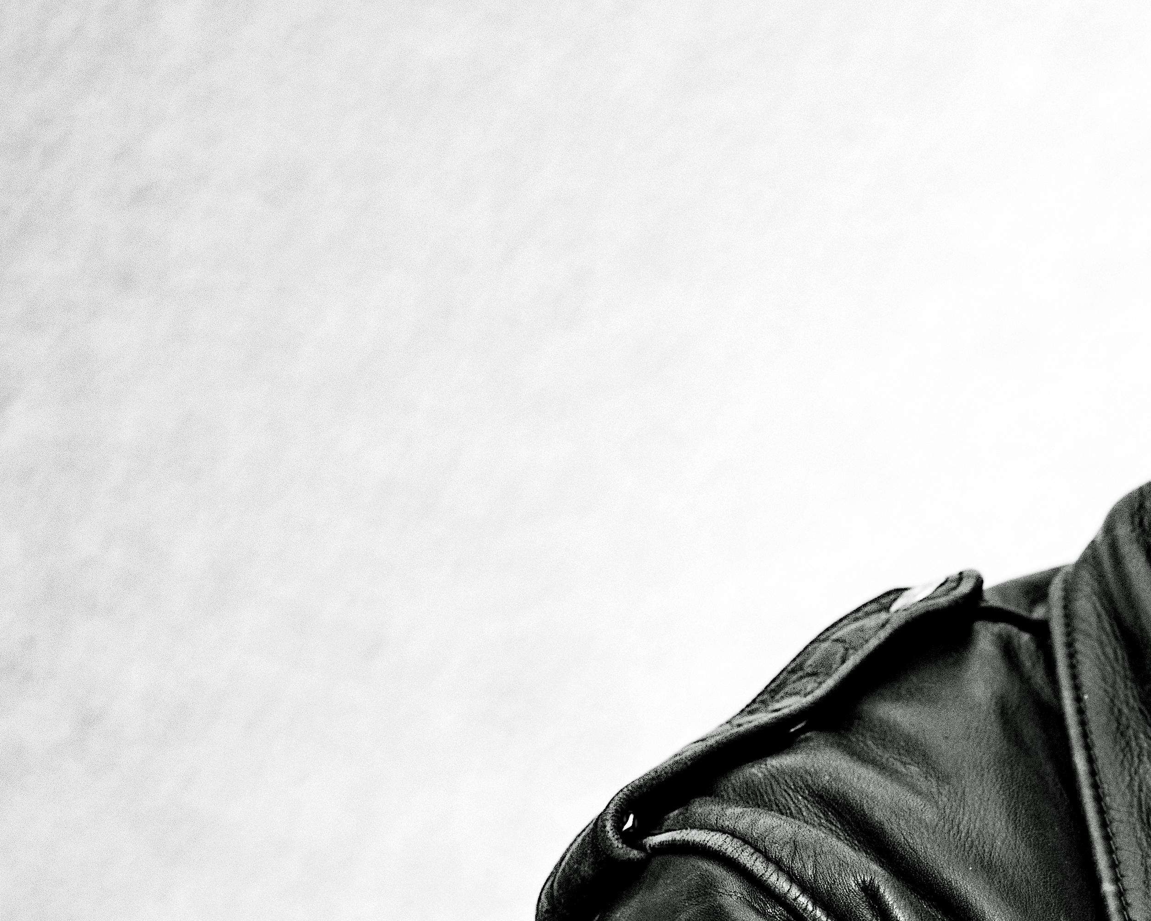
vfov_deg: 2.8
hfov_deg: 3.5
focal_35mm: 557
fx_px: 18974
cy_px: 740
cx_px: 1618
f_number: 4
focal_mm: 180
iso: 800
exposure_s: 1/6400
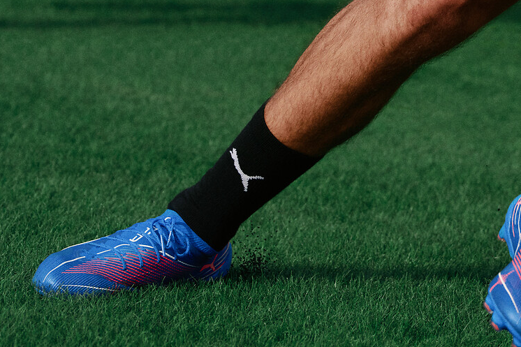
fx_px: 4543
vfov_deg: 4.4
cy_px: 126
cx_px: 663
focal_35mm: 314
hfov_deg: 6.5
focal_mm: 122
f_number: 5.6
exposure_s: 1/2500
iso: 320
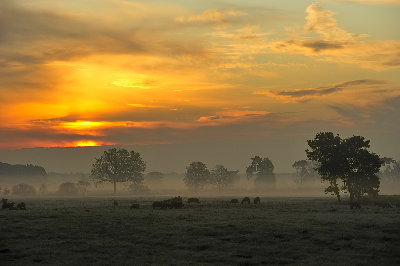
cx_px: 200
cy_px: 133
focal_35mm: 140
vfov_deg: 9.8
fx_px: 1555
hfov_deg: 14.7
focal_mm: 140
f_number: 8
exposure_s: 1/250
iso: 200
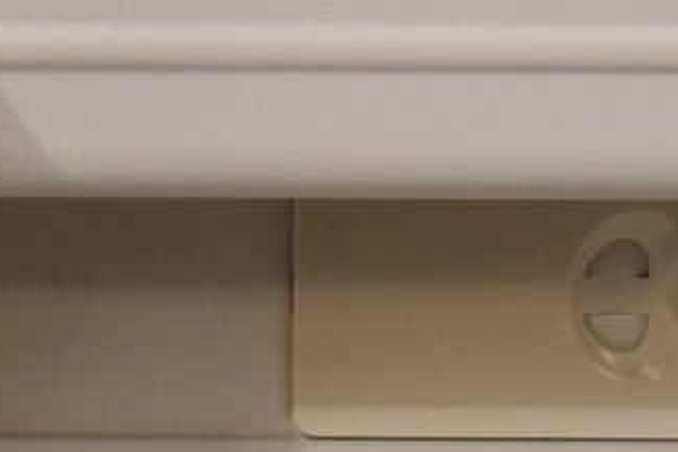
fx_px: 4425
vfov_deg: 5.8
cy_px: 291
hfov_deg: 8.8
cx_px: 185
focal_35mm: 235
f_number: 5.6
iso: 360
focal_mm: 20
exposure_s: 1/125
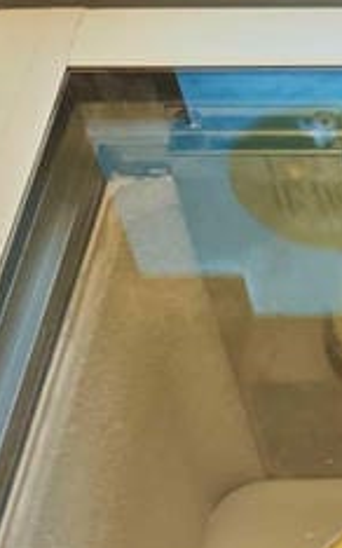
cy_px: 471
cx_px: 932
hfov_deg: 9.0
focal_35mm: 125
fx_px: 1866
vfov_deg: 16.5
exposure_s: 1/600
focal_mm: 8.72
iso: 500
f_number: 2
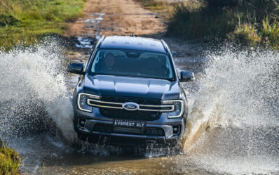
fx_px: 1323
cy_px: 86
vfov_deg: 7.5
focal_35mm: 174
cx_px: 140
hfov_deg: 12.0
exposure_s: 1/800
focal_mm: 170
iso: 450
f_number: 6.3
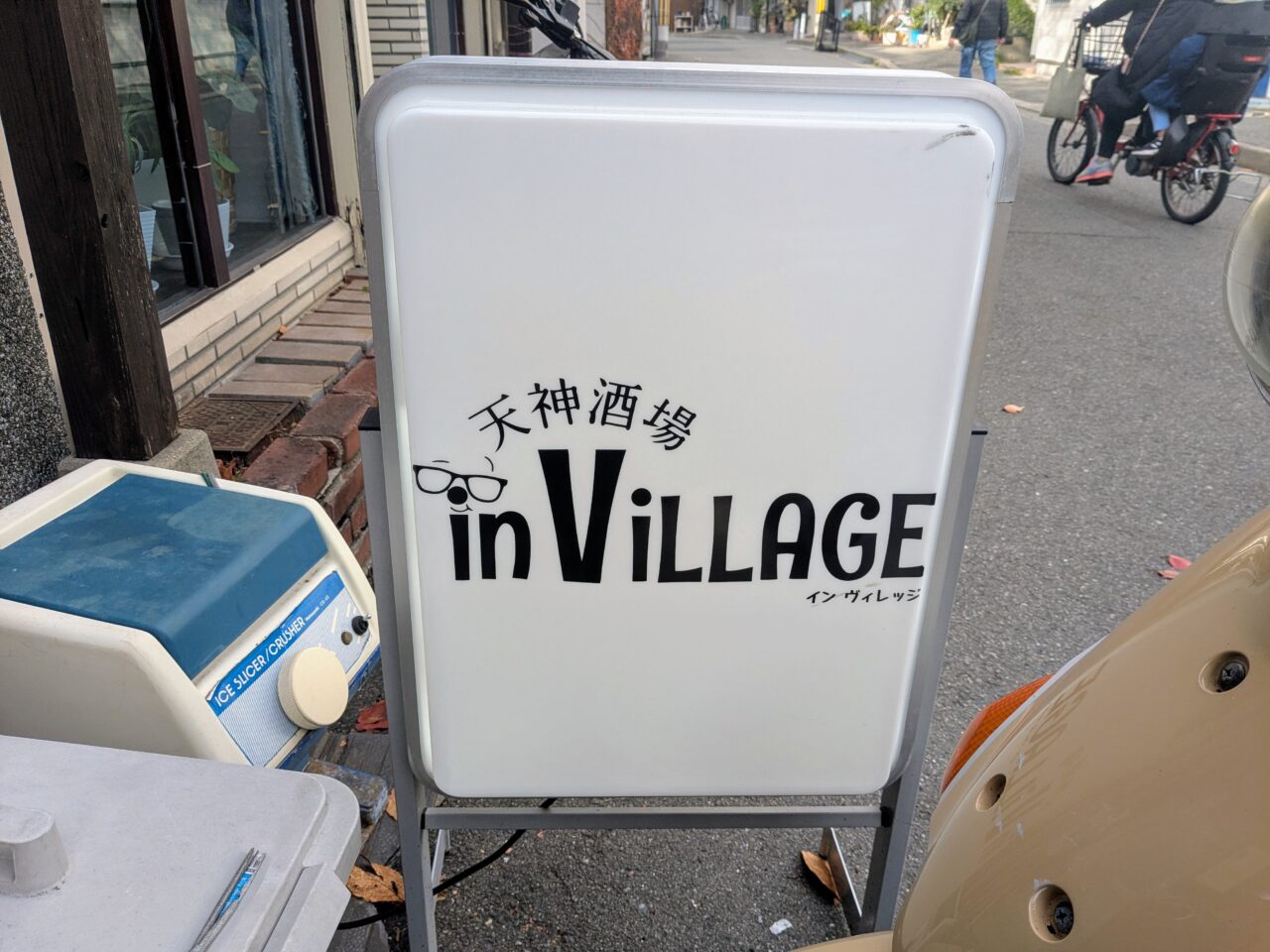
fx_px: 991
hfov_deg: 65.3
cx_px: 635
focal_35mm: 27
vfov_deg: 51.4
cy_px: 476
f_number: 1.73
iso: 55
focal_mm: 4.38
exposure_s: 1/557
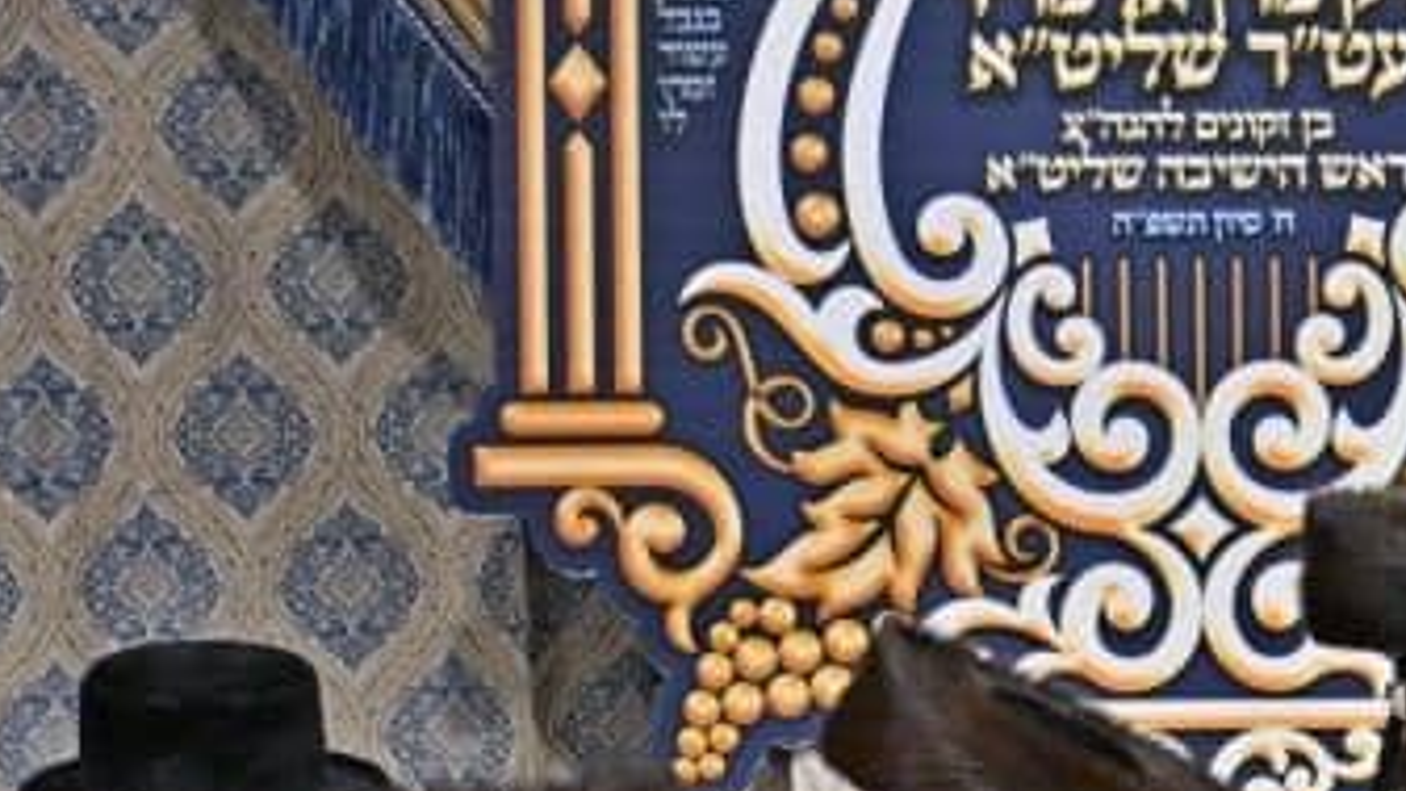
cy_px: 1346
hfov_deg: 2.3
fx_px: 35678
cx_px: 1184
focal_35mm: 957
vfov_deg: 1.3
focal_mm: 200
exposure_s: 1/250
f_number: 2.8
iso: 500
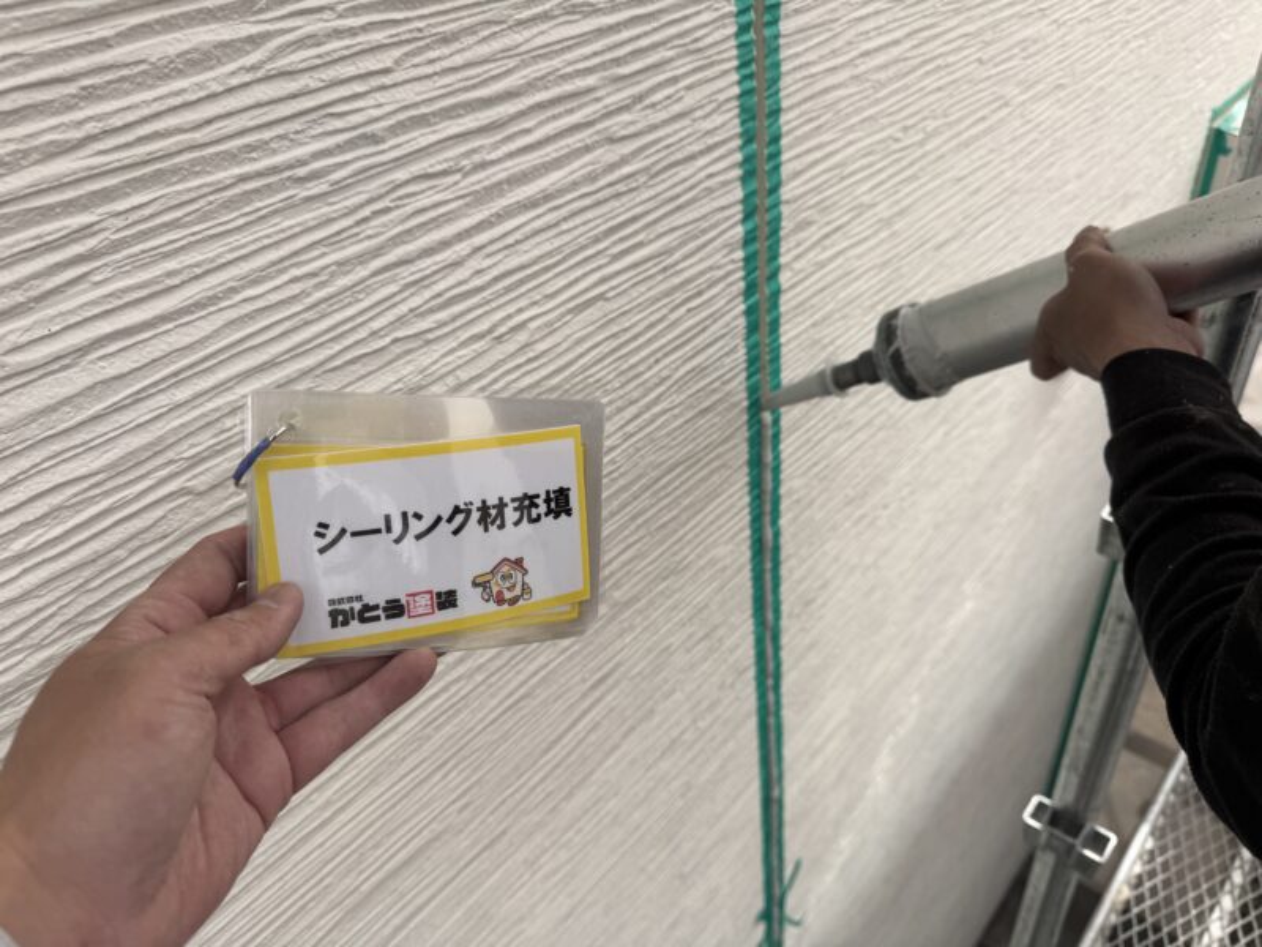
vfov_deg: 56.8
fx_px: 875
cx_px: 631
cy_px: 474
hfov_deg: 71.6
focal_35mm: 24
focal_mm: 6.76
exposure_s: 1/980
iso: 80
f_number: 1.78
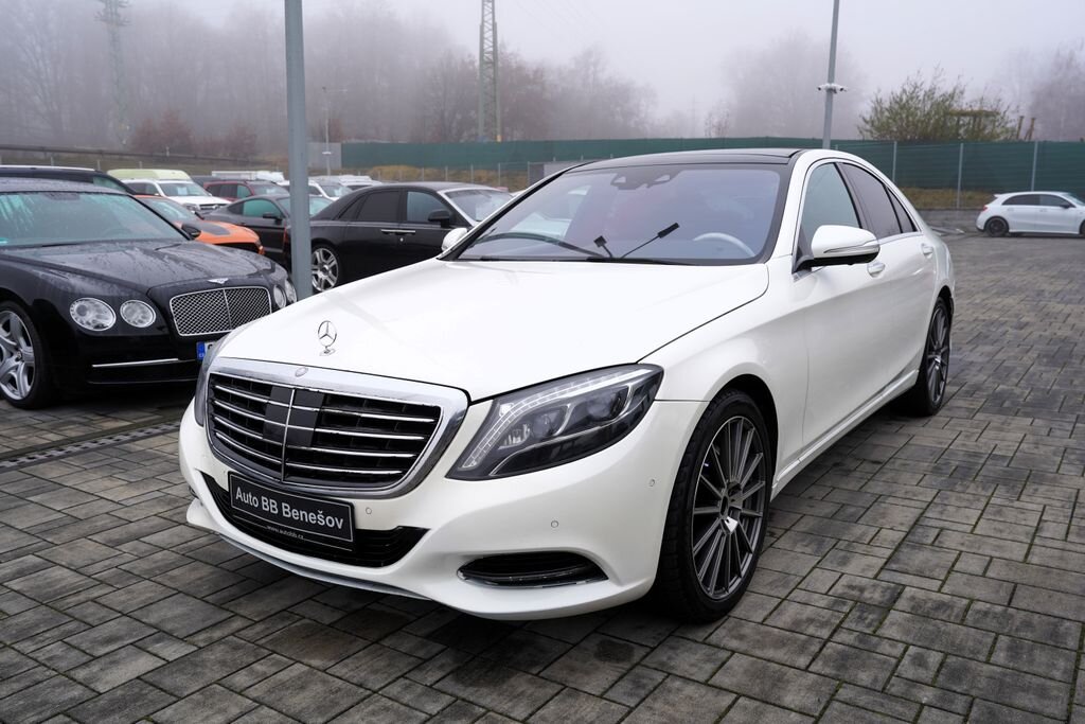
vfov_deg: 45.0
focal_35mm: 29
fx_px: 874
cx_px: 542
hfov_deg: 63.7
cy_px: 362
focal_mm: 29
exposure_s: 1/125
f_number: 5.6
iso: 100
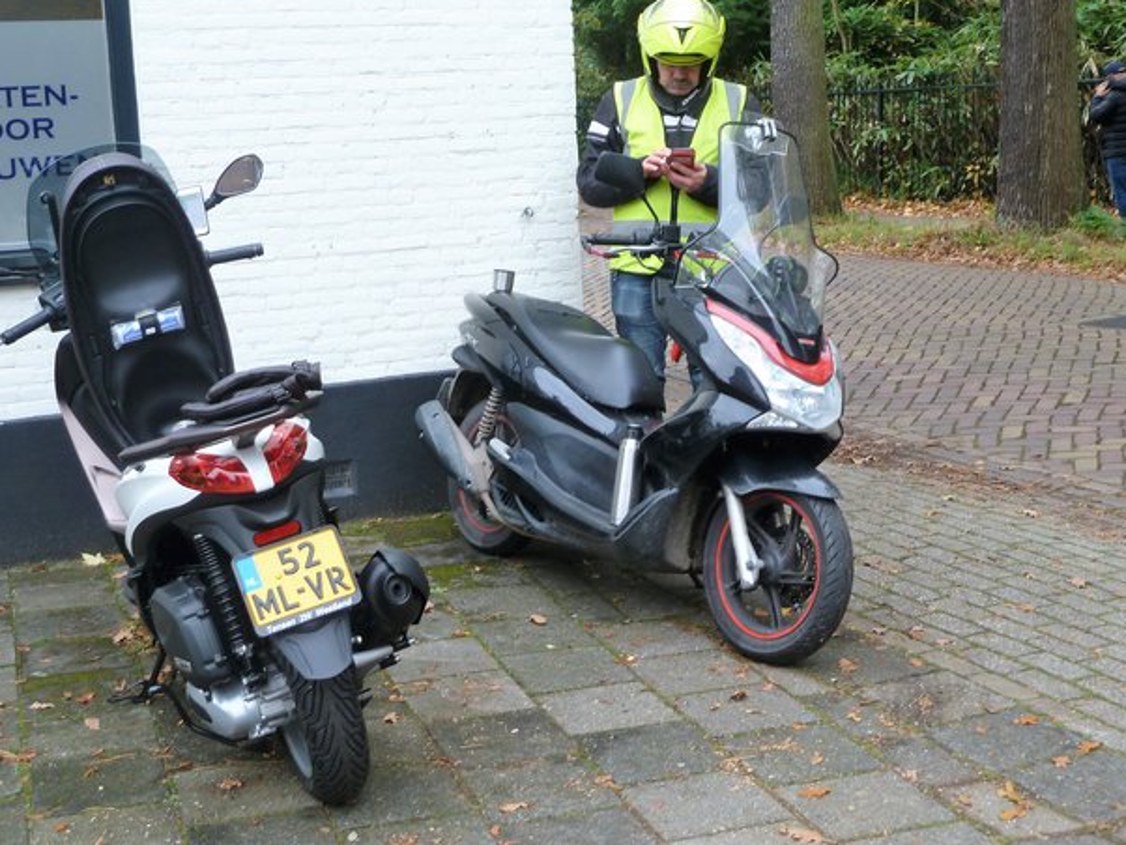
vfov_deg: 28.6
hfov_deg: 37.5
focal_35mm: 51
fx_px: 1660
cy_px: 428
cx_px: 554
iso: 80
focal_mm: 7.9
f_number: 3.8
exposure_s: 1/30
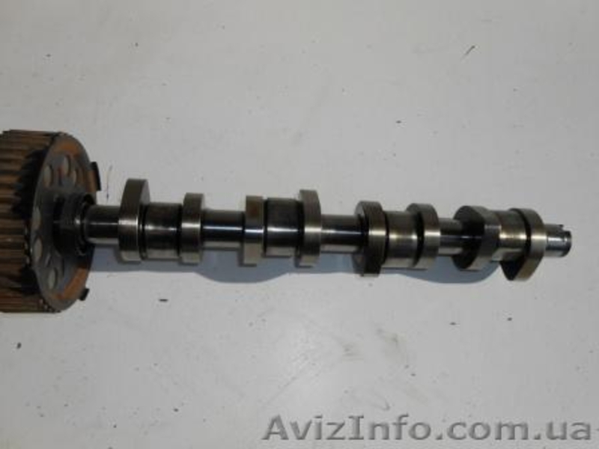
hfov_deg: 67.3
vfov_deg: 53.1
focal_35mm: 26
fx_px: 450
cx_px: 300
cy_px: 224
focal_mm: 4.6
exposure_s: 1/1250
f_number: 3.5
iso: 80
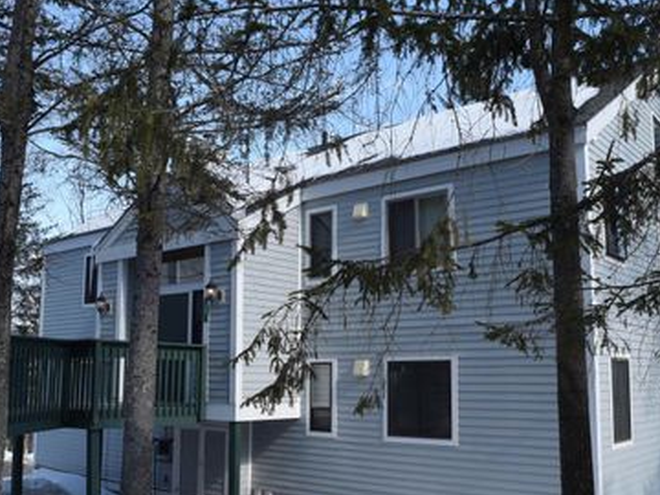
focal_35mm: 36
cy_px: 287
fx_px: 686
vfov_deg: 39.6
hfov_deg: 51.3
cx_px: 302
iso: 200
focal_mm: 18
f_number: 8
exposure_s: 1/250
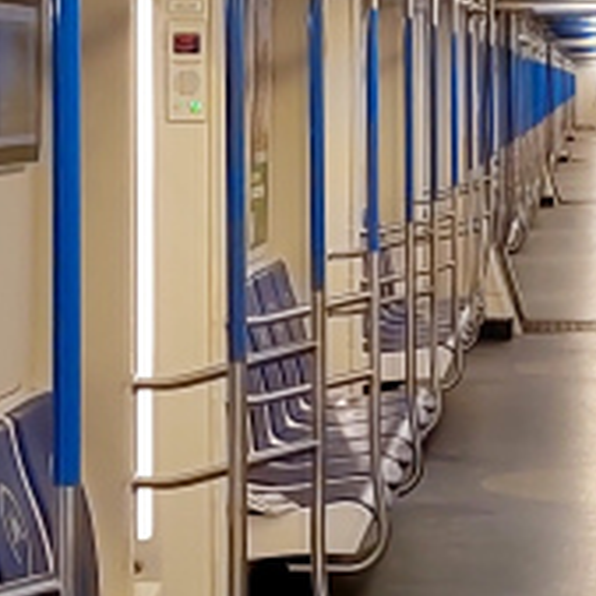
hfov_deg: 11.2
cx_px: 399
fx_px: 3039
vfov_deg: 11.2
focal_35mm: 156
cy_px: 122
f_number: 1.9
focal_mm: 5.52
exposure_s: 1/100
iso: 934
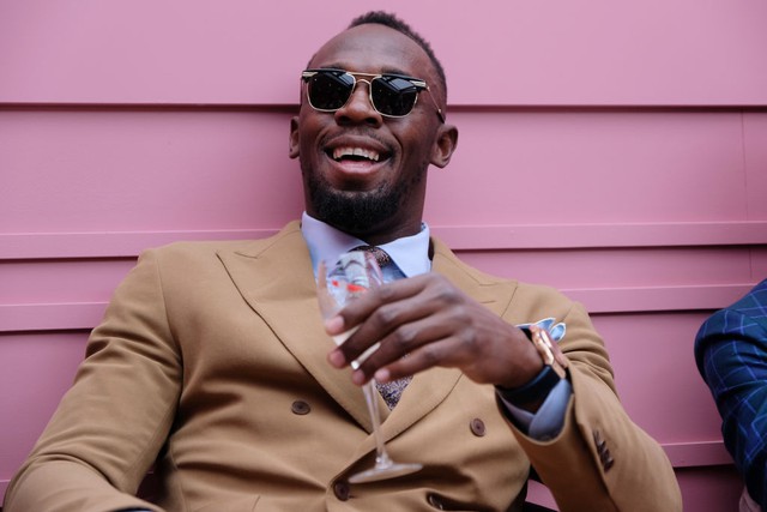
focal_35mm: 83
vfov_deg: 16.5
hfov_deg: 24.5
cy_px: 256
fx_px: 1769
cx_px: 384
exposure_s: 1/500
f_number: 3.2
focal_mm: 55
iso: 640
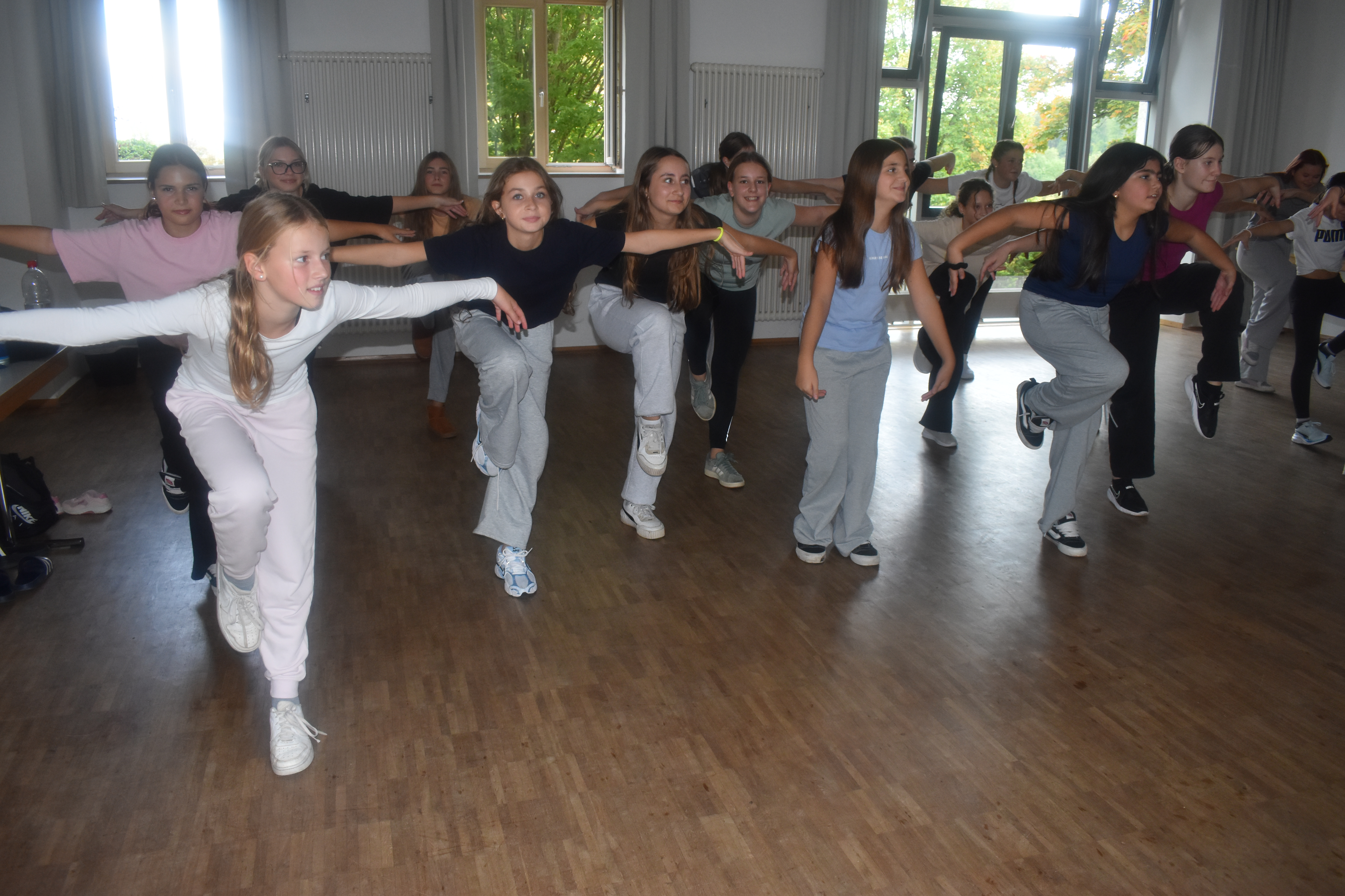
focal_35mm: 27
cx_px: 672
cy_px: 448
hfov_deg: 67.4
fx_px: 1009
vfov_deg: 47.9
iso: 800
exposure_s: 1/200
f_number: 4.5
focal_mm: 18
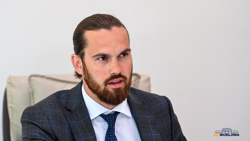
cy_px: 65
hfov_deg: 12.7
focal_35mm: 170
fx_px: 1127
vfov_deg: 7.1
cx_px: 125
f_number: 2.8
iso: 1250
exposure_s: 1/320
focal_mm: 135
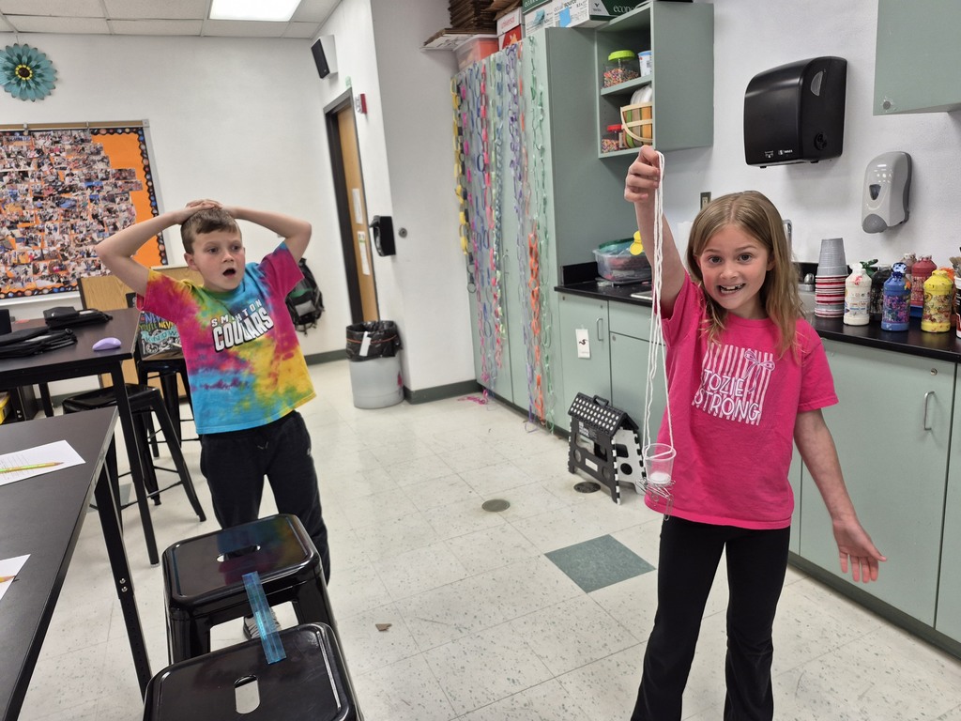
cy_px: 360
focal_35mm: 23
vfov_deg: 58.9
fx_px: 639
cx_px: 480
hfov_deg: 73.9
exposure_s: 1/120
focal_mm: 5.4
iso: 100
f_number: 1.8
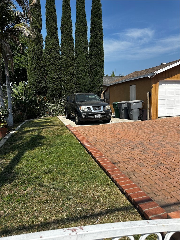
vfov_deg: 71.6
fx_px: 166
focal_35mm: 24
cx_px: 90
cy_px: 120
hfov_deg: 56.8
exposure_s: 1/5000
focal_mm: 6.86
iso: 80
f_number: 1.78
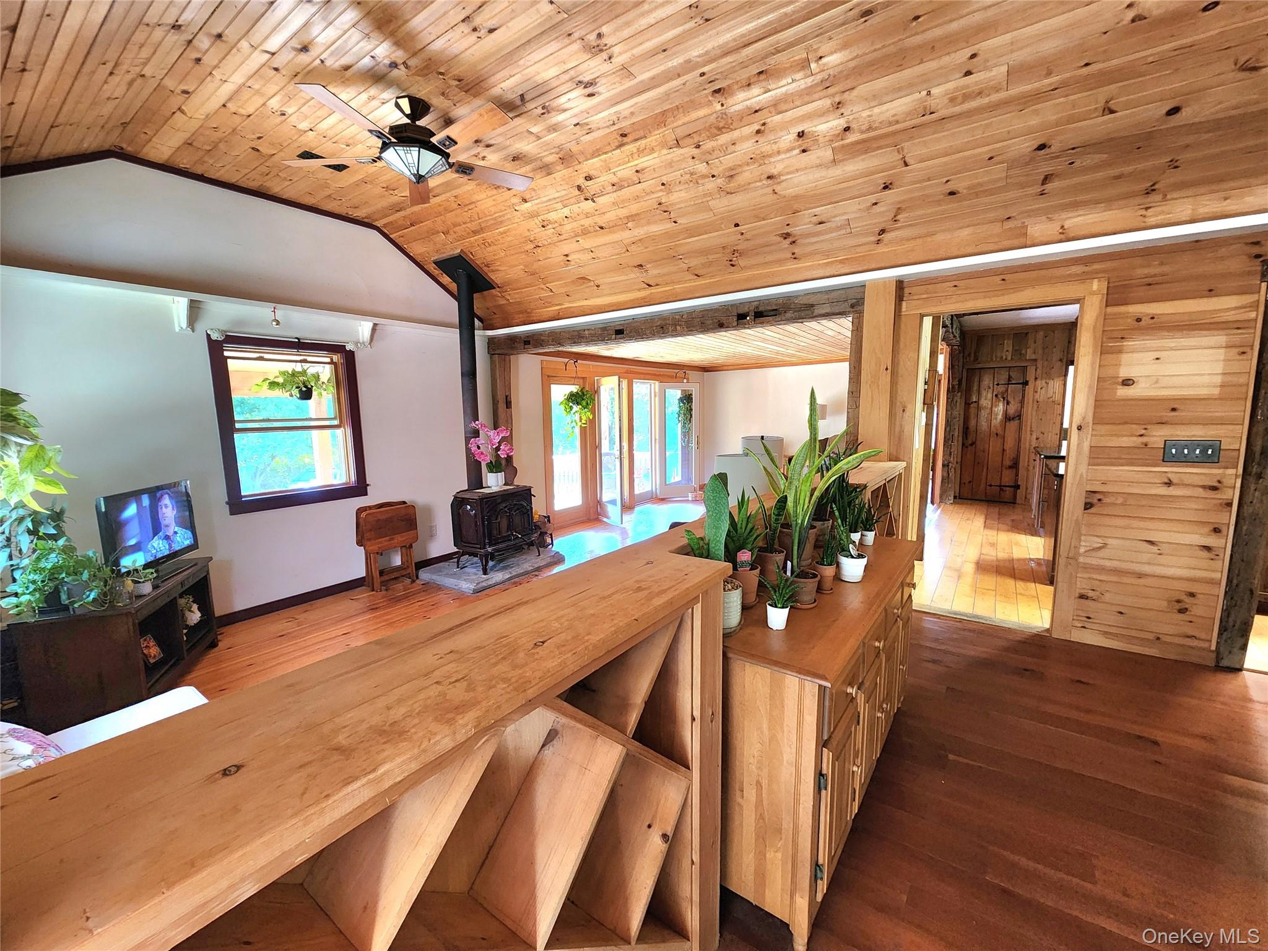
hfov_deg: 106.2
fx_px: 476
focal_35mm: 13
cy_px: 476
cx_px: 634
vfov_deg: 89.9
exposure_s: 1/40
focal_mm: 2.2
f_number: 2.2
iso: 320
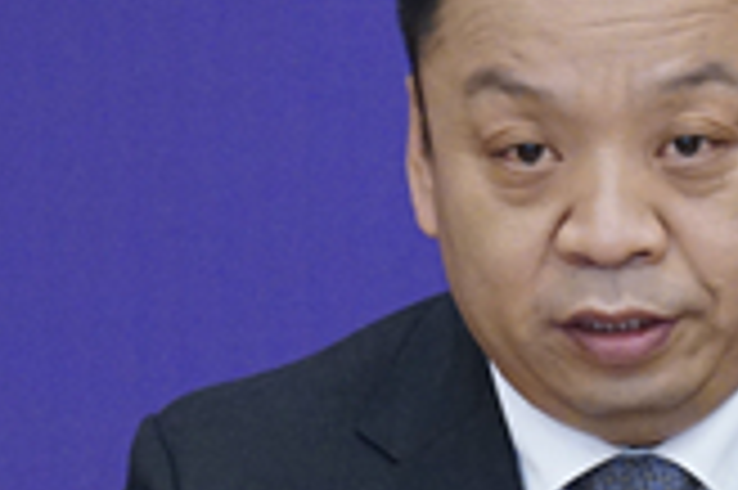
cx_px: 400
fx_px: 40180
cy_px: 528
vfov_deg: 0.7
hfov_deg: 1.1
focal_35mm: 1962
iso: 6400
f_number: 6.3
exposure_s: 1/125
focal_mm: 535
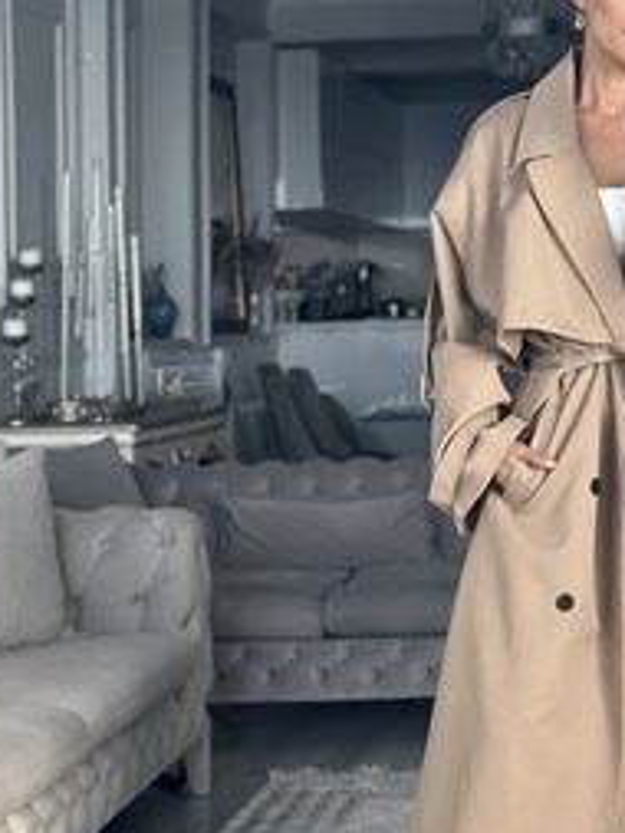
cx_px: 576
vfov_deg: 20.4
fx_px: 2309
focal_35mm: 96
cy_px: 491
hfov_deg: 15.2
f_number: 1.78
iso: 100
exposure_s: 1/171
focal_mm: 6.86
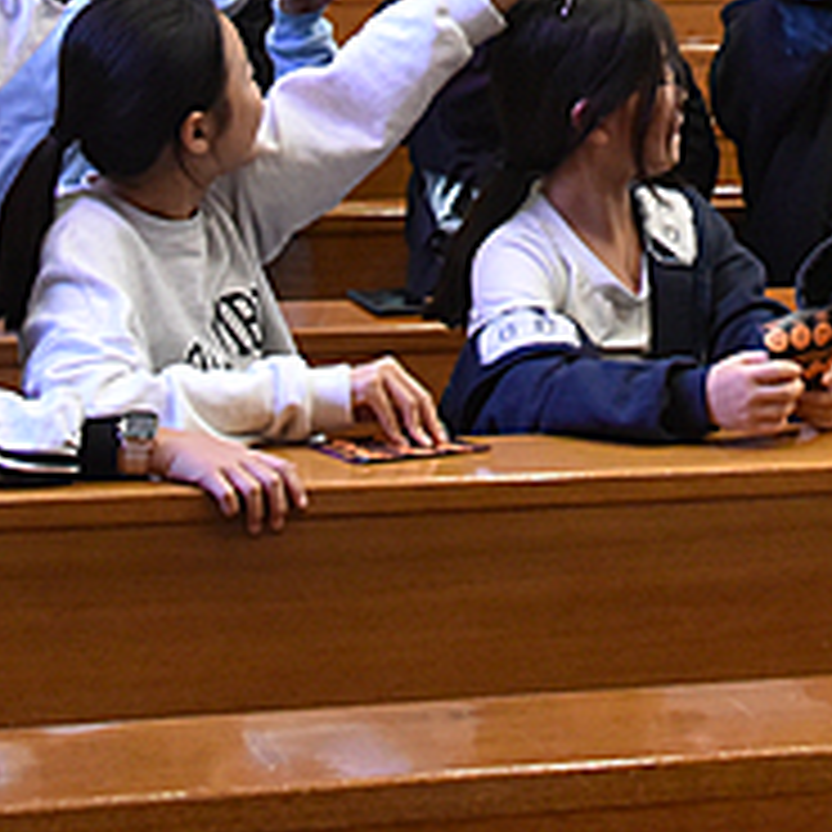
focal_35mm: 132
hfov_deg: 12.9
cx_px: 1021
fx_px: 3589
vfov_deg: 12.8
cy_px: -245
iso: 3600
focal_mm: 36
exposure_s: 1/125
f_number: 5.6
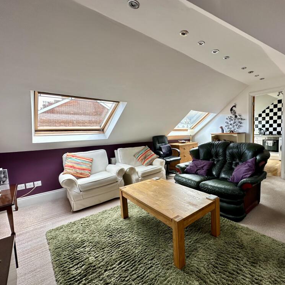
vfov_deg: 84.0
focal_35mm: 17
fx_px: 158
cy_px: 145
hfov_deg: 81.2
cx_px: 190
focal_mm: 2.22
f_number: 2.2
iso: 80
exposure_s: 1/99
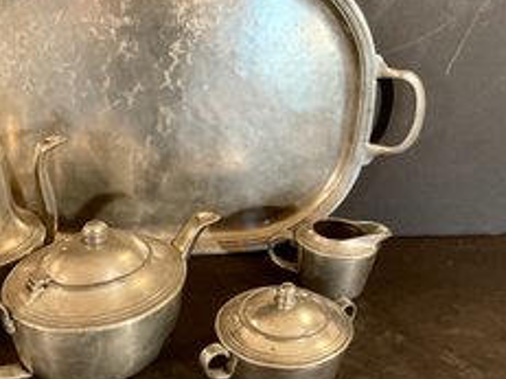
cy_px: 183
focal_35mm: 43
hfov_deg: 42.9
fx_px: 628
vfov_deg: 33.6
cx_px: 148
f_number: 1.8
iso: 200
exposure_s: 1/60
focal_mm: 3
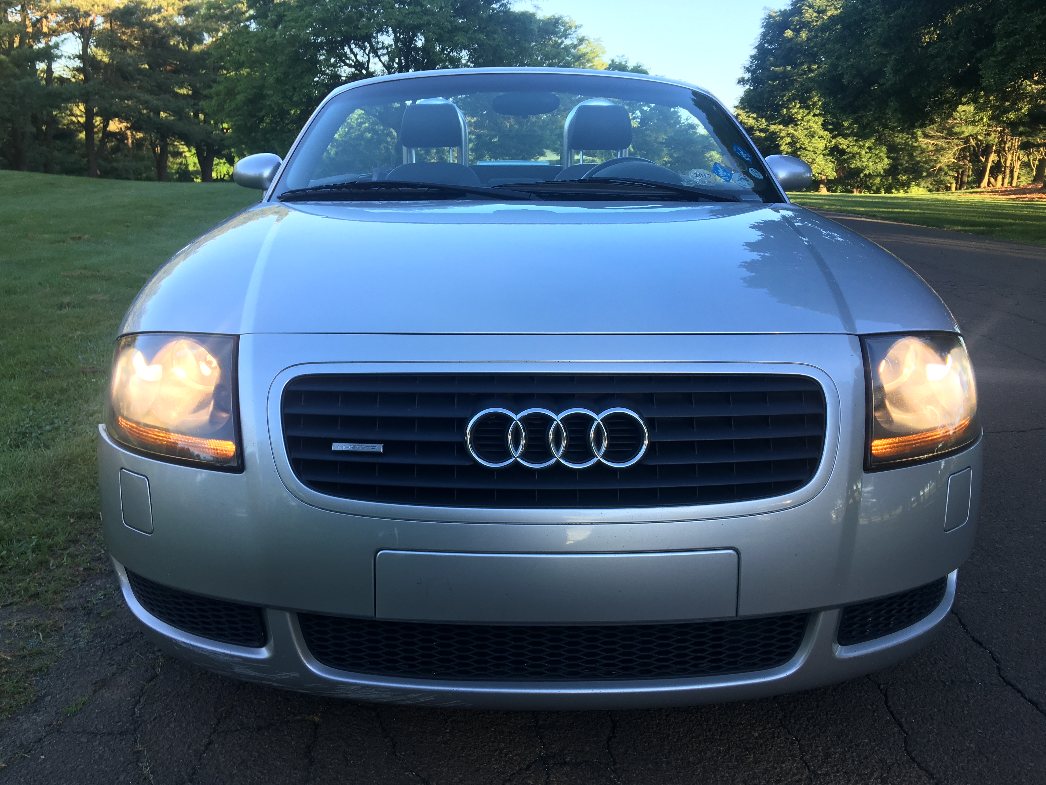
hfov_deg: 60.0
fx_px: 906
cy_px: 393
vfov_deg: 46.8
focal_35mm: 30
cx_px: 508
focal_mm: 4.15
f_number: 2.2
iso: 25
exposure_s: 1/120
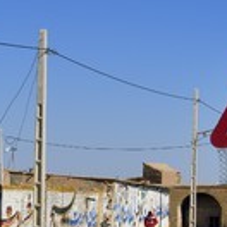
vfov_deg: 11.0
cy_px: 229
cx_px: 62
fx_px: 1165
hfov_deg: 11.1
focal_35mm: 157
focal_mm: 58
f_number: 18
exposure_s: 1/250
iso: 200
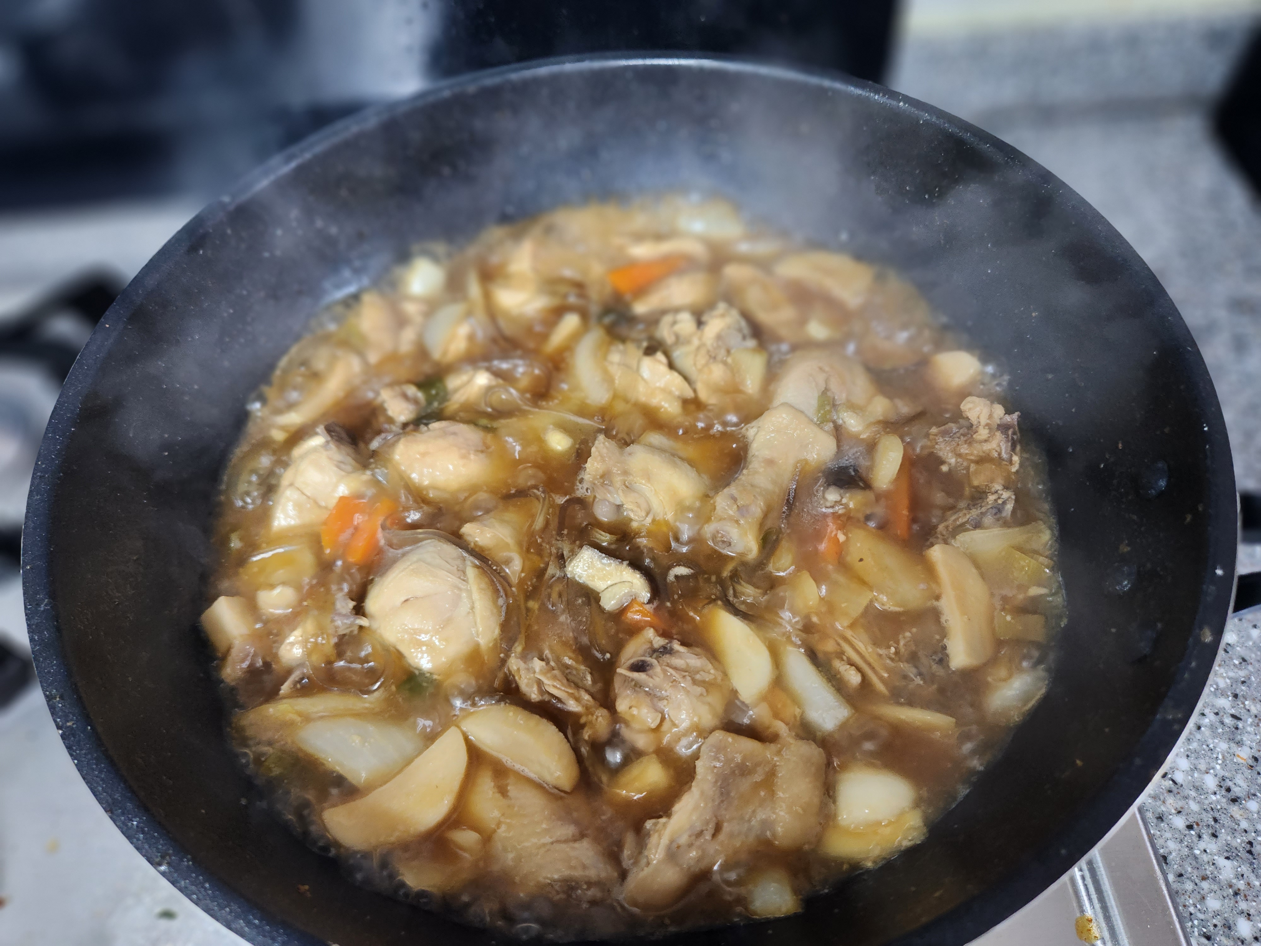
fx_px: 838
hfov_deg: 73.9
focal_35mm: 23
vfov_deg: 58.9
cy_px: 473
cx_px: 630
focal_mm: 5.4
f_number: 1.8
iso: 320
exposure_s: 1/40
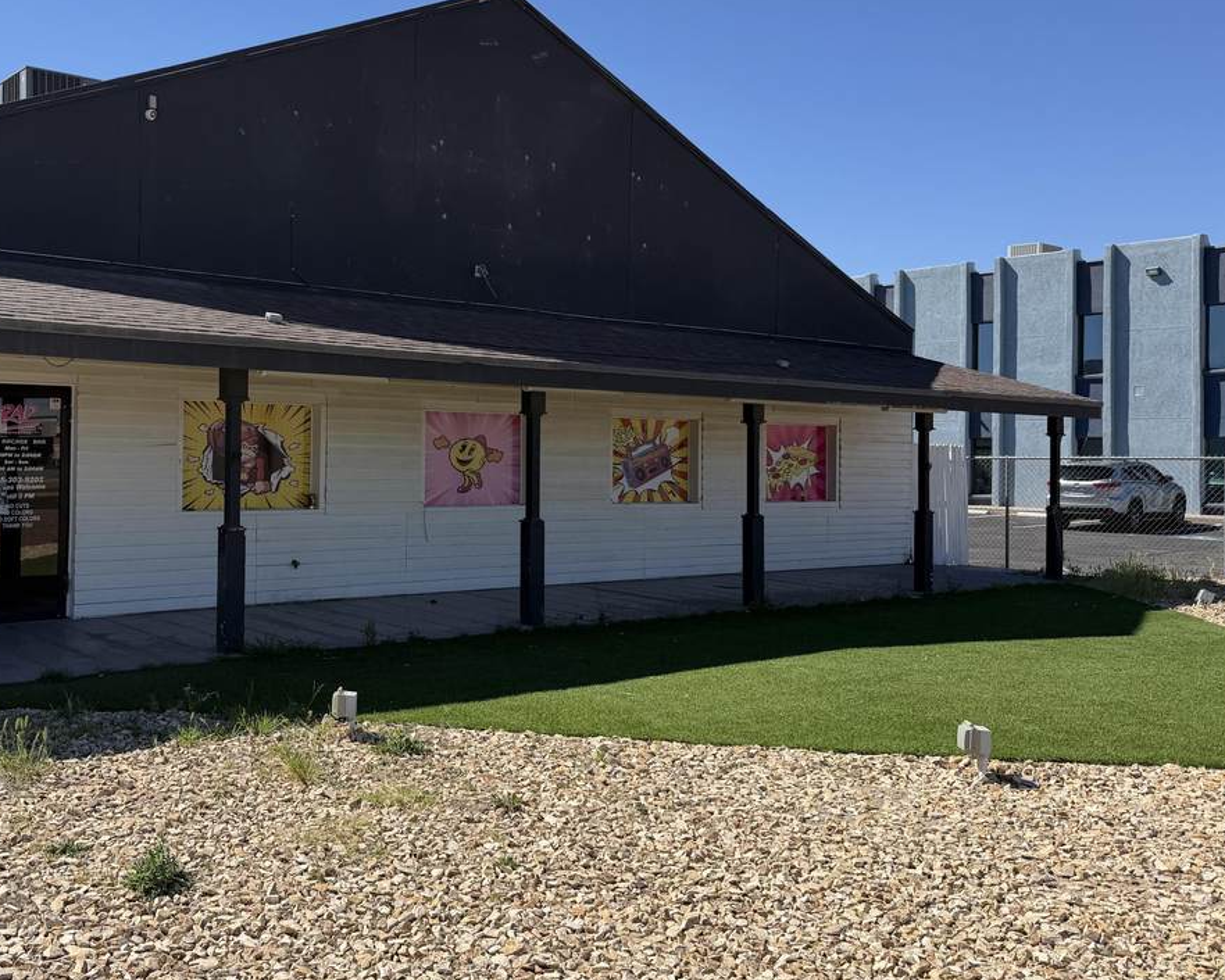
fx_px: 1233
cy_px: 434
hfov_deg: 51.8
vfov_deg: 43.3
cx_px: 401
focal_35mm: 34
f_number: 1.78
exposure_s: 1/4405
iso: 80
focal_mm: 6.76
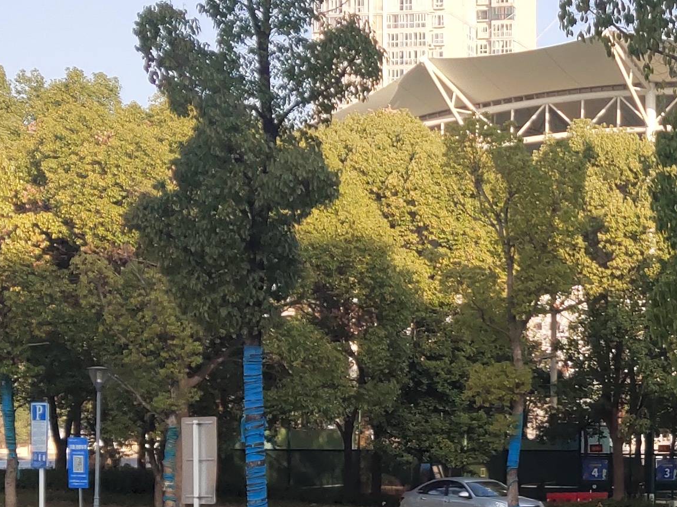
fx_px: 2464
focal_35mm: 126
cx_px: 832
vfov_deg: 11.7
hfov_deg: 15.1
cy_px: 461
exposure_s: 1/453
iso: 50
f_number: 1.79
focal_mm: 4.74
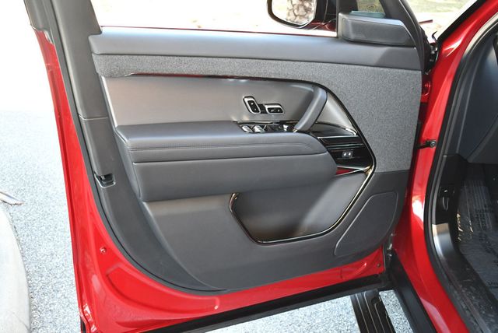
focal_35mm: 36
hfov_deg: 53.1
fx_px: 498
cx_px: 249
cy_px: 166
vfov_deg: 36.9
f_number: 3.5
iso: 800
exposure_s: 1/200
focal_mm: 18
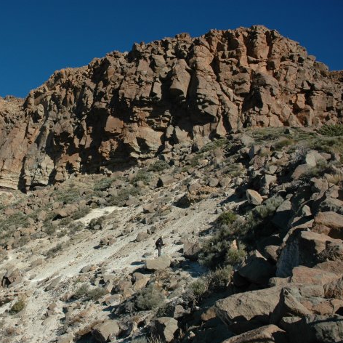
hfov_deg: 45.5
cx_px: 83
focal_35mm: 35
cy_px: 174
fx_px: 392
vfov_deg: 47.2
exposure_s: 1/400
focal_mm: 18
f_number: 10
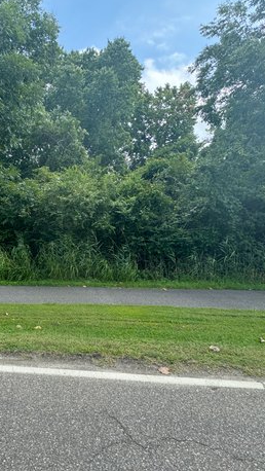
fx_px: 262
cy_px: 240
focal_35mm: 21
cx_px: 54
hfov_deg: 50.5
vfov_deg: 83.8
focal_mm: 2.22
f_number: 2.2
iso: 40
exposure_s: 1/392
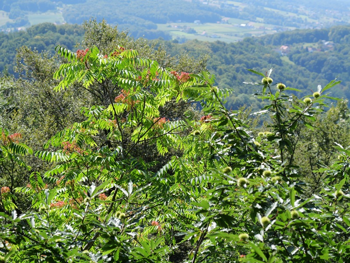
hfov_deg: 16.4
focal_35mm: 120
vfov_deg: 12.3
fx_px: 1213
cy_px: 132
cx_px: 175
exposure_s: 1/400
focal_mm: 60
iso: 100
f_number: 4
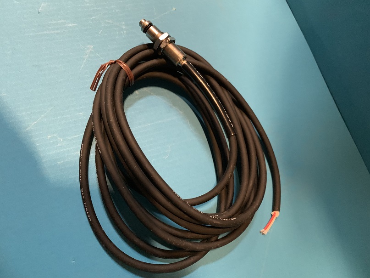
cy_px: 139
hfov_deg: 67.3
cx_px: 185
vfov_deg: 53.1
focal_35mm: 26
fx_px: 278
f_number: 1.8
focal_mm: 4.25
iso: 640
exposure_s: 1/30
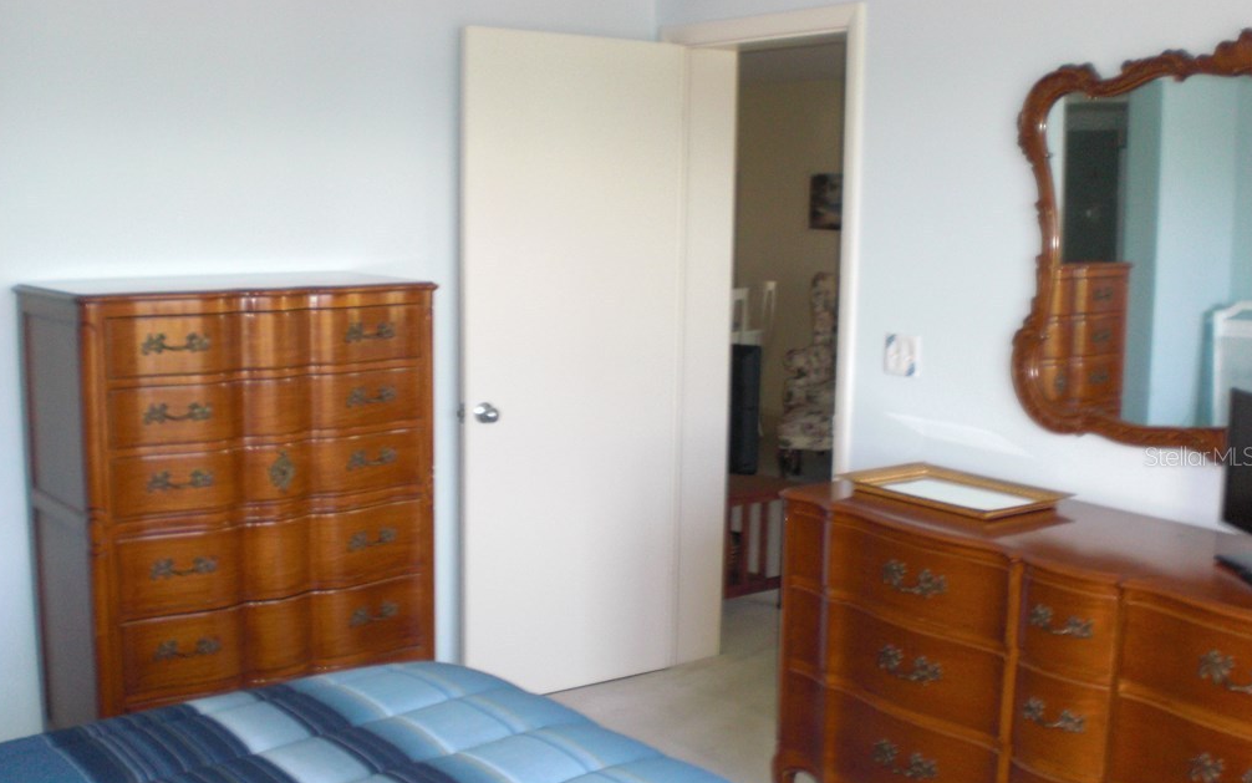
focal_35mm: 41
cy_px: 456
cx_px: 625
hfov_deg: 48.2
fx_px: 1399
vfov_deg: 31.2
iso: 200
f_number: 3.1
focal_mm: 6.3
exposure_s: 1/60
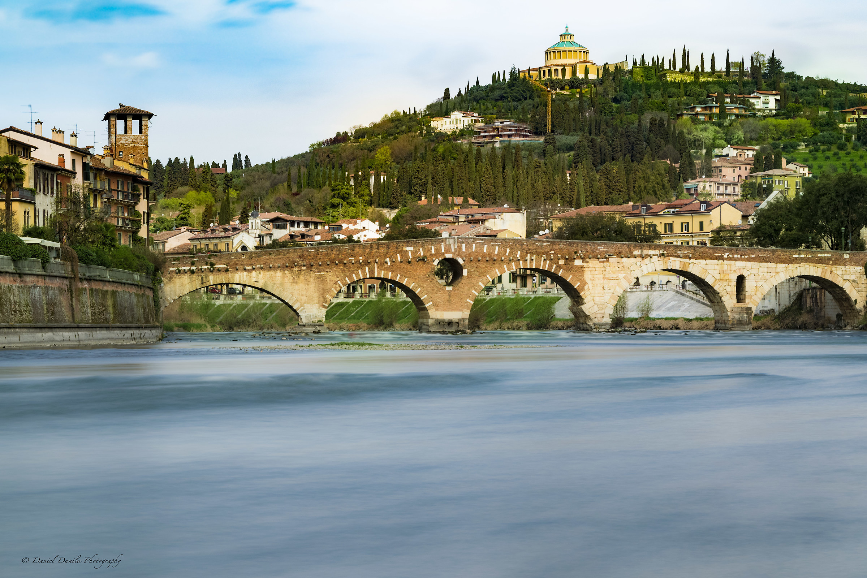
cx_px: 434
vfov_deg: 14.7
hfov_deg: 21.9
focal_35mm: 93
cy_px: 289
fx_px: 2240
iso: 400
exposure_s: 8
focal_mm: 62
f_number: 11
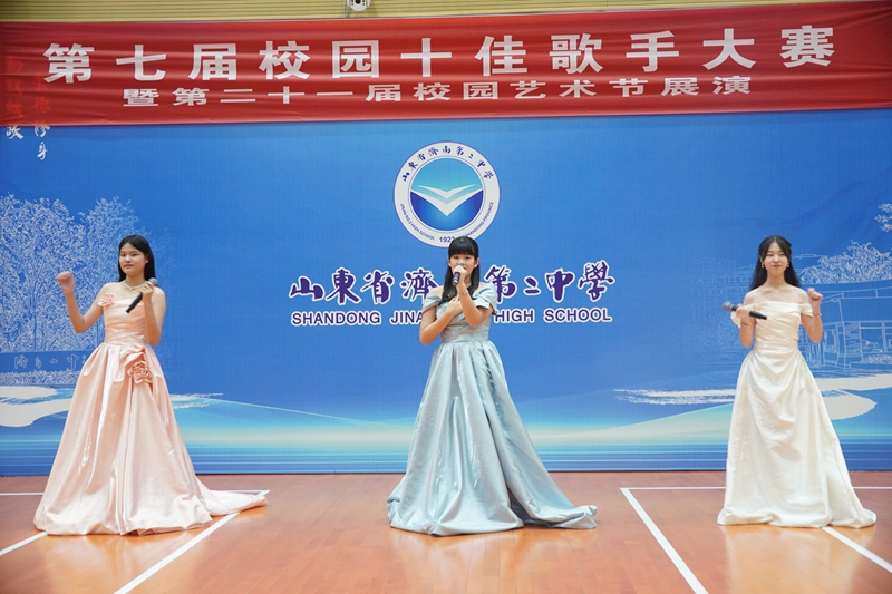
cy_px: 297
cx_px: 446
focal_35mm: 46
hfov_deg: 42.3
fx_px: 1152
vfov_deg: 28.9
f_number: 4
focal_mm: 31
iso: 1000
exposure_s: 1/50
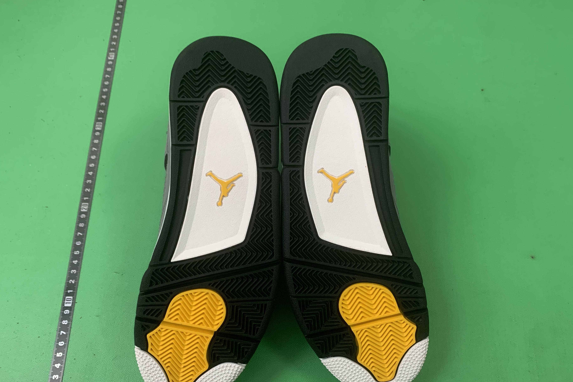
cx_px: 281
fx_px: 477
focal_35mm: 30
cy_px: 218
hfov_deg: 61.9
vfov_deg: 43.5
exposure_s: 1/60
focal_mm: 4.25
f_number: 1.8
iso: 160
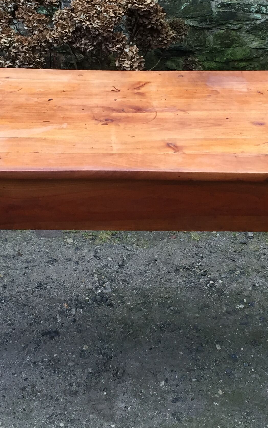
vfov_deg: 33.8
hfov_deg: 21.6
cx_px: 139
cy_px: 153
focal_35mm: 60
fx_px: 701
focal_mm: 4.15
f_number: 2.2
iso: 40
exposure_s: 1/33
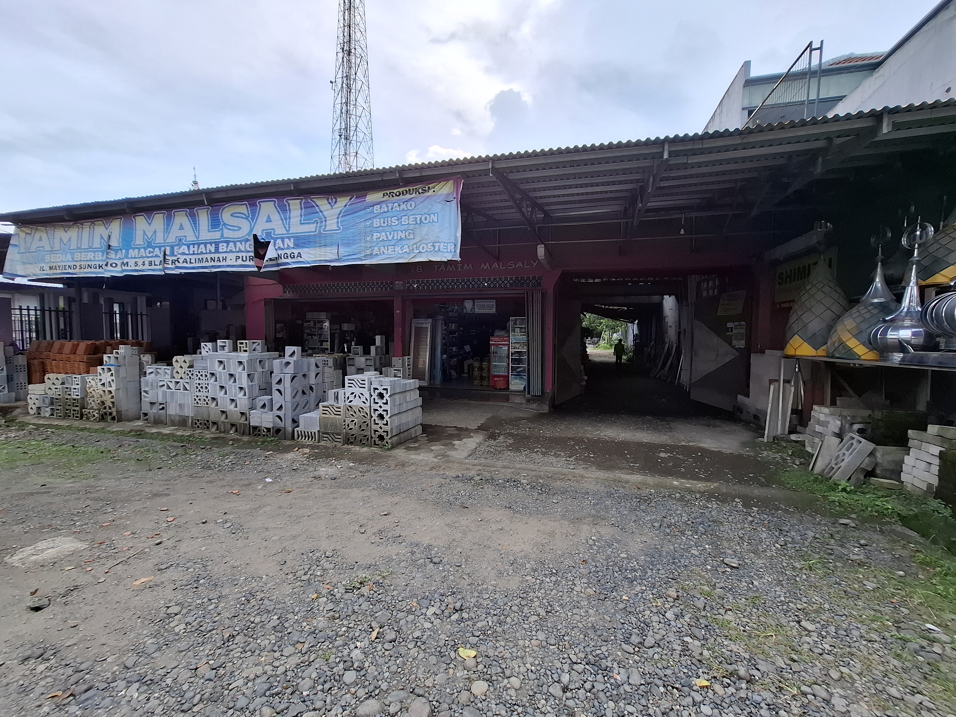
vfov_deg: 89.9
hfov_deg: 106.2
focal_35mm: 13
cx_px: 478
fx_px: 359
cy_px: 358
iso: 40
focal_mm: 1.74
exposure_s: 1/219
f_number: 2.2
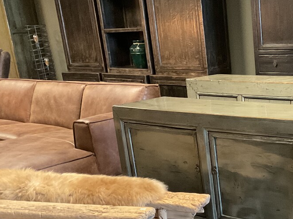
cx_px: 288
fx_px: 491
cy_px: 209
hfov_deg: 31.0
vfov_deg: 24.3
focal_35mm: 58
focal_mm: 3
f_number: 1.8
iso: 500
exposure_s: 1/30
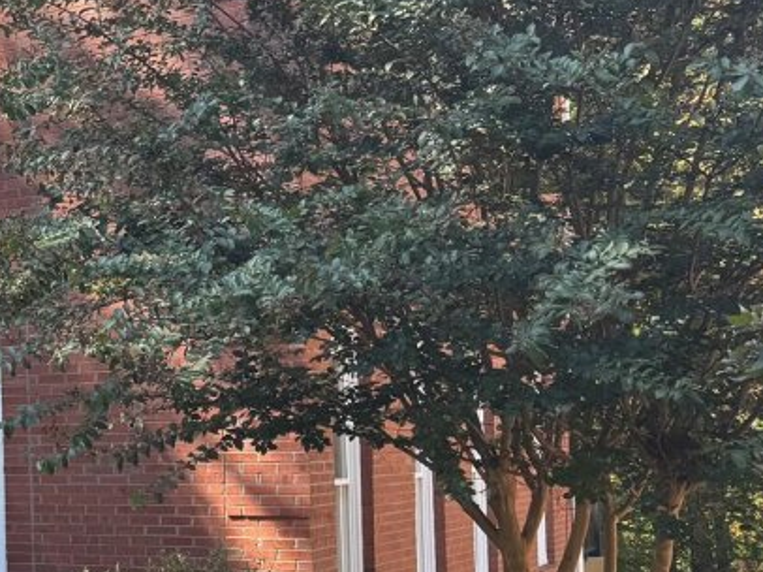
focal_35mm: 71
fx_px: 1564
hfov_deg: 23.3
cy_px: 403
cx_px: -306
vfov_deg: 20.6
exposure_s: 1/230
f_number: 1.78
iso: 64
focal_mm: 6.76
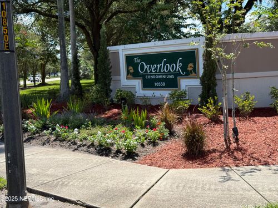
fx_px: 385
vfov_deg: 30.3
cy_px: 104
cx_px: 139
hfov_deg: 39.7
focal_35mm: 48
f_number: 1.78
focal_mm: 6.76
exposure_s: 1/2273
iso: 64
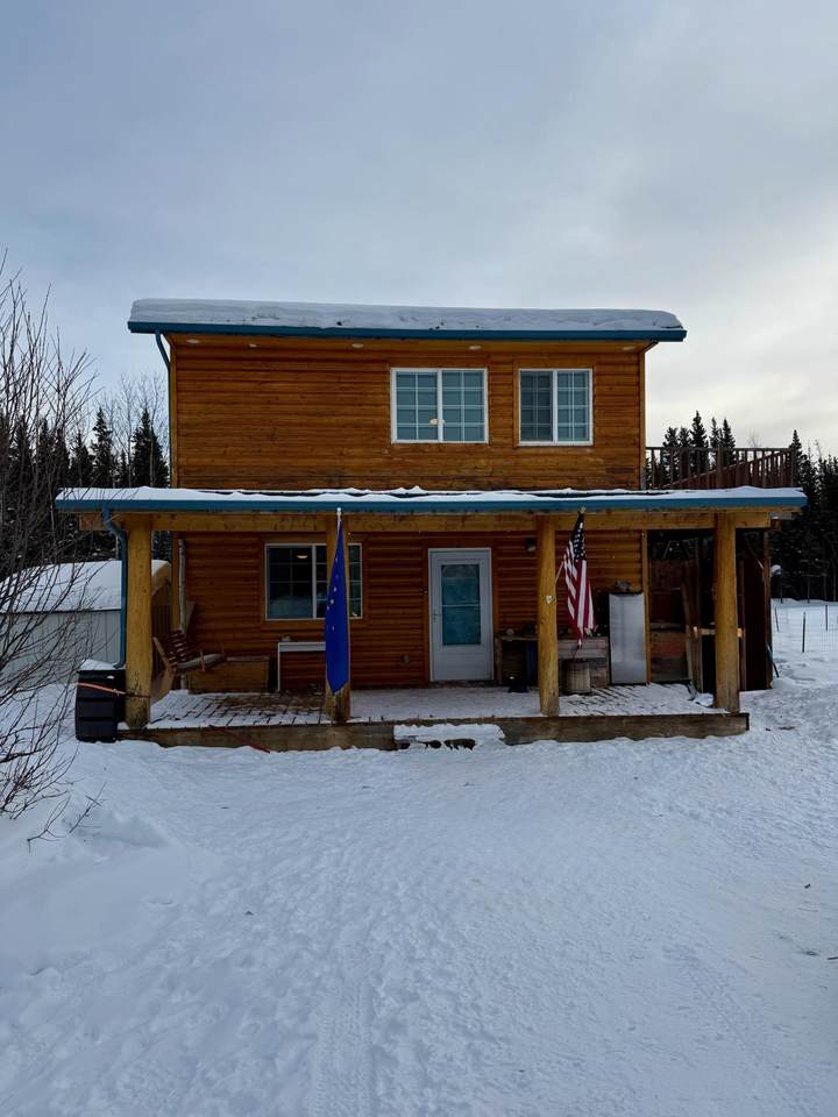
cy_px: 558
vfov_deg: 71.6
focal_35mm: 24
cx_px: 419
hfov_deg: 56.8
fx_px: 775
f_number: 1.78
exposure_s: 1/7353
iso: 80
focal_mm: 6.76
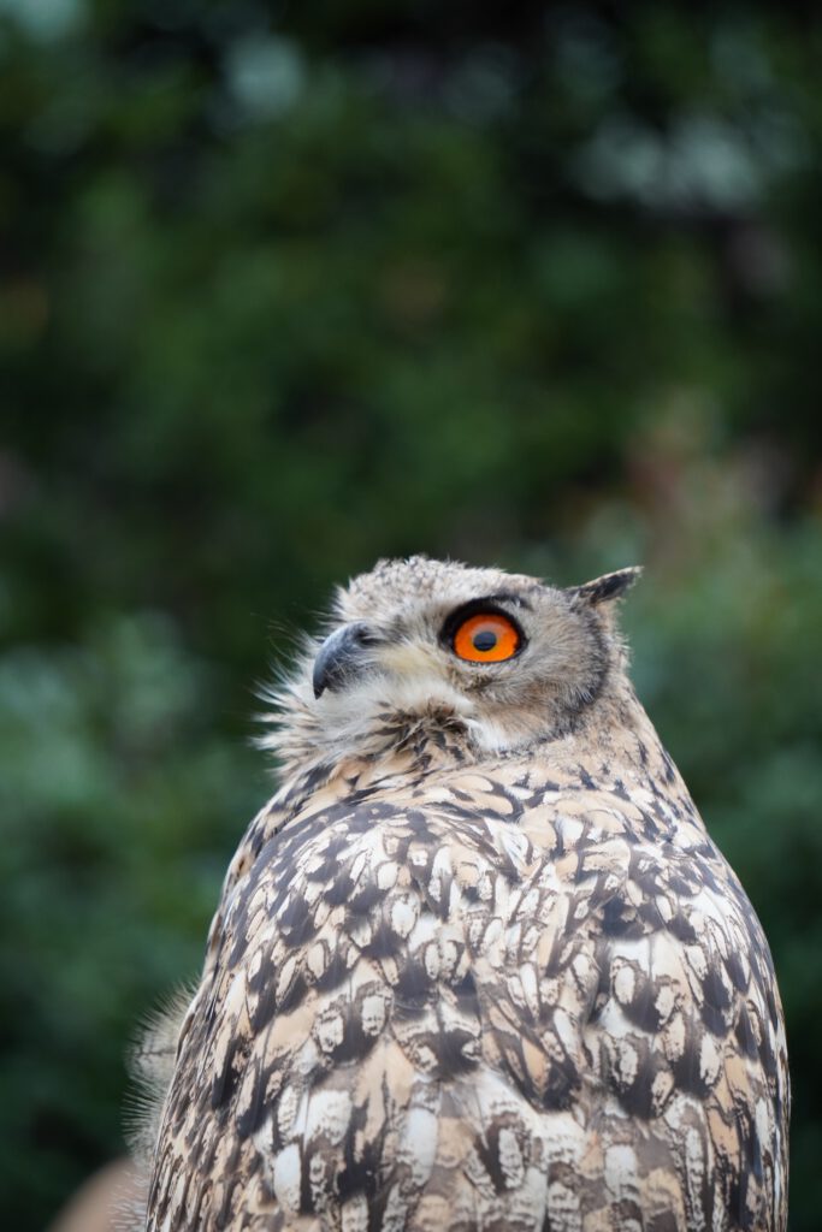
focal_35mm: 225
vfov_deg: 9.1
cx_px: 411
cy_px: 616
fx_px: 7703
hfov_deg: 6.1
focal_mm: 150
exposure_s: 1/200
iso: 400
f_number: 5.6
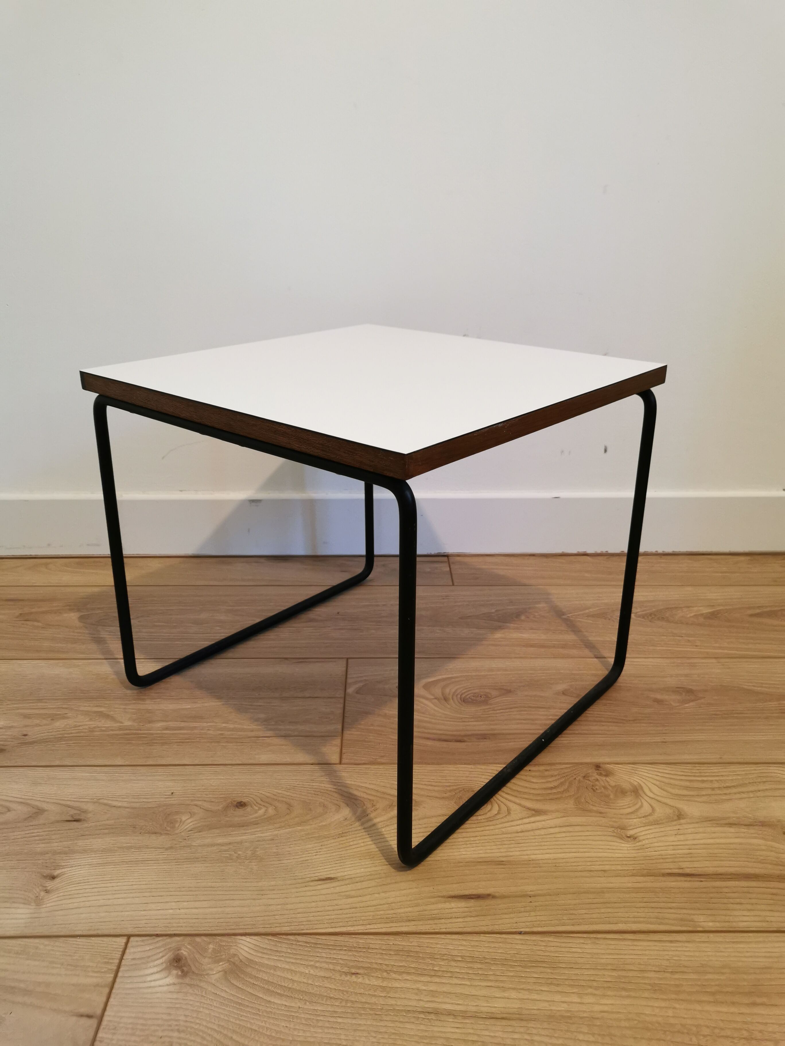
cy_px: 523
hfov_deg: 51.4
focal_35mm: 27
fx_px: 816
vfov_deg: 65.3
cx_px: 392
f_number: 1.8
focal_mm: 5.58
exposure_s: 1/50
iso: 250
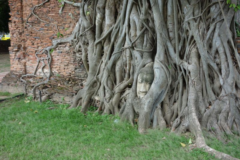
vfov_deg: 29.9
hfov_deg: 43.6
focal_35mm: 45
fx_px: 300
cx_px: 120
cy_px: 80
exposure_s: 1/100
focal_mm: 16.78
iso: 125
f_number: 3.5
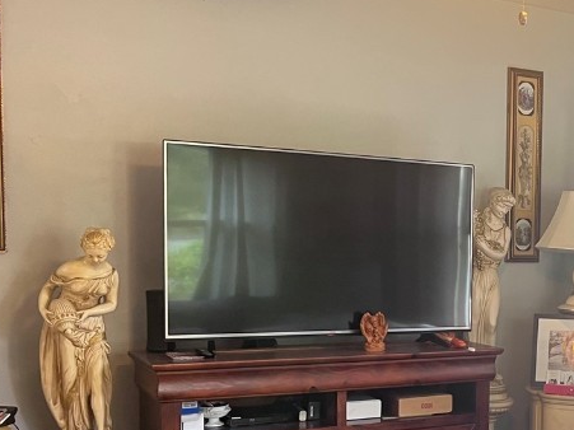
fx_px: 978
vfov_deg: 24.6
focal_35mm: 59
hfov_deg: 30.1
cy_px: 317
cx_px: 594
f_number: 1.5
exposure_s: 1/60
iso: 125
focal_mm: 5.7
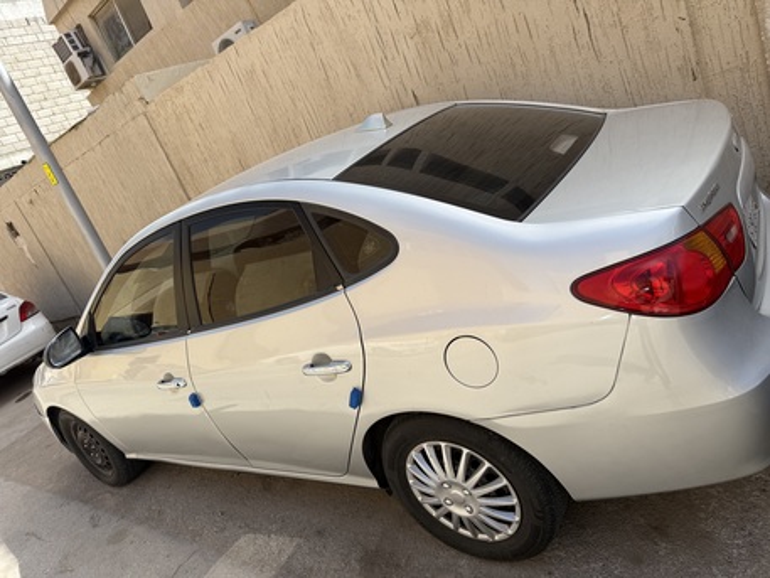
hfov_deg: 71.6
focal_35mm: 24
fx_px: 534
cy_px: 289
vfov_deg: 56.8
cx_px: 385
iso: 80
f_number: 1.78
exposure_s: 1/3021
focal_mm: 6.76
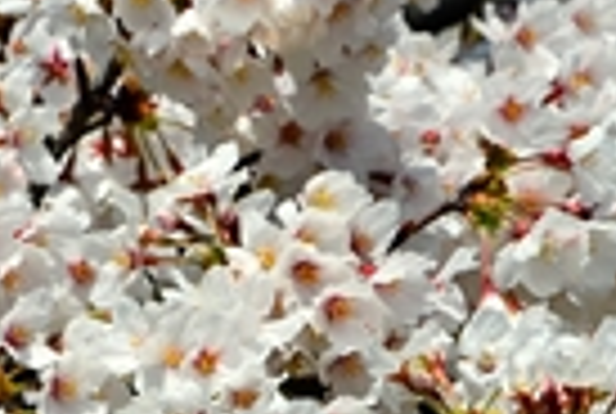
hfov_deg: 3.5
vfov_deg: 2.4
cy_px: -45
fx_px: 9792
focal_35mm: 571
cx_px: -1048
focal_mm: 98
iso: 400
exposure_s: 1/640
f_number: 13
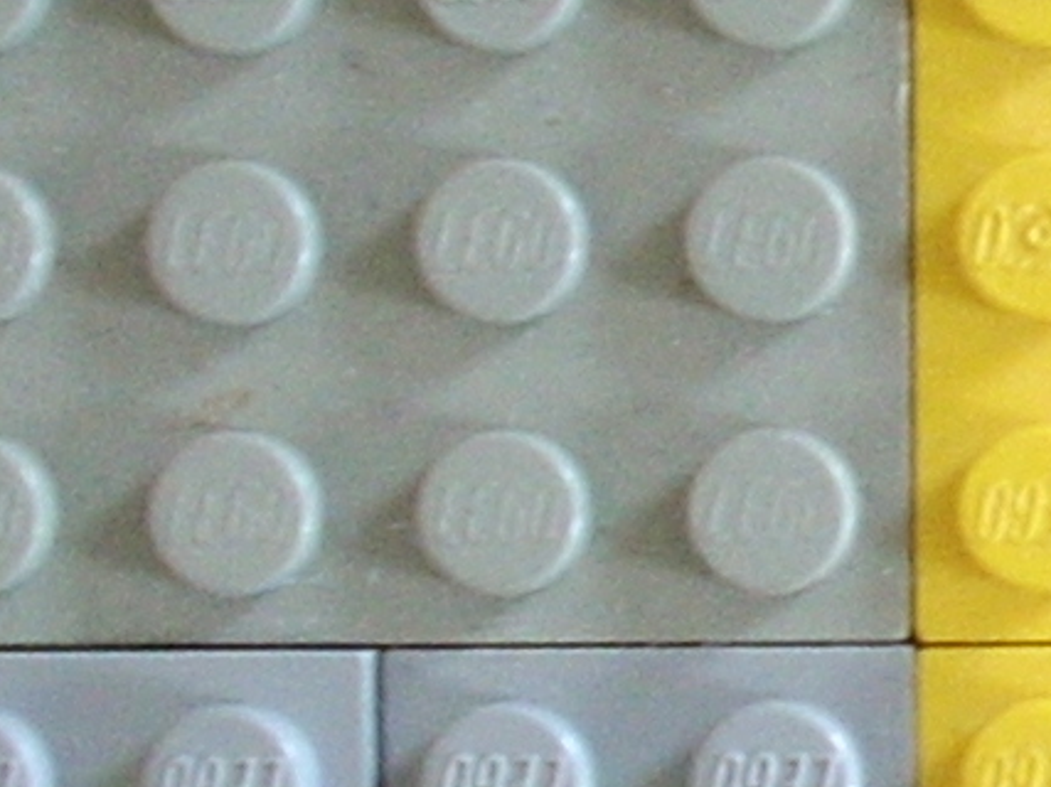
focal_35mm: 222
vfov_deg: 6.7
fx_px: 6738
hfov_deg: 8.5
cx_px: 2104
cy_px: 229
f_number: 2.8
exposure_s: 1/22.1
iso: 200
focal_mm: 6.2
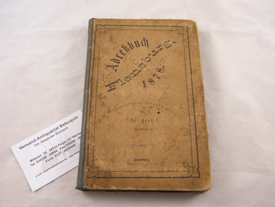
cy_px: 104
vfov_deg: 36.8
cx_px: 138
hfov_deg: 47.9
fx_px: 310
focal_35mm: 39
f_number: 3.8
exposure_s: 1/40
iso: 100
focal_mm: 7.1
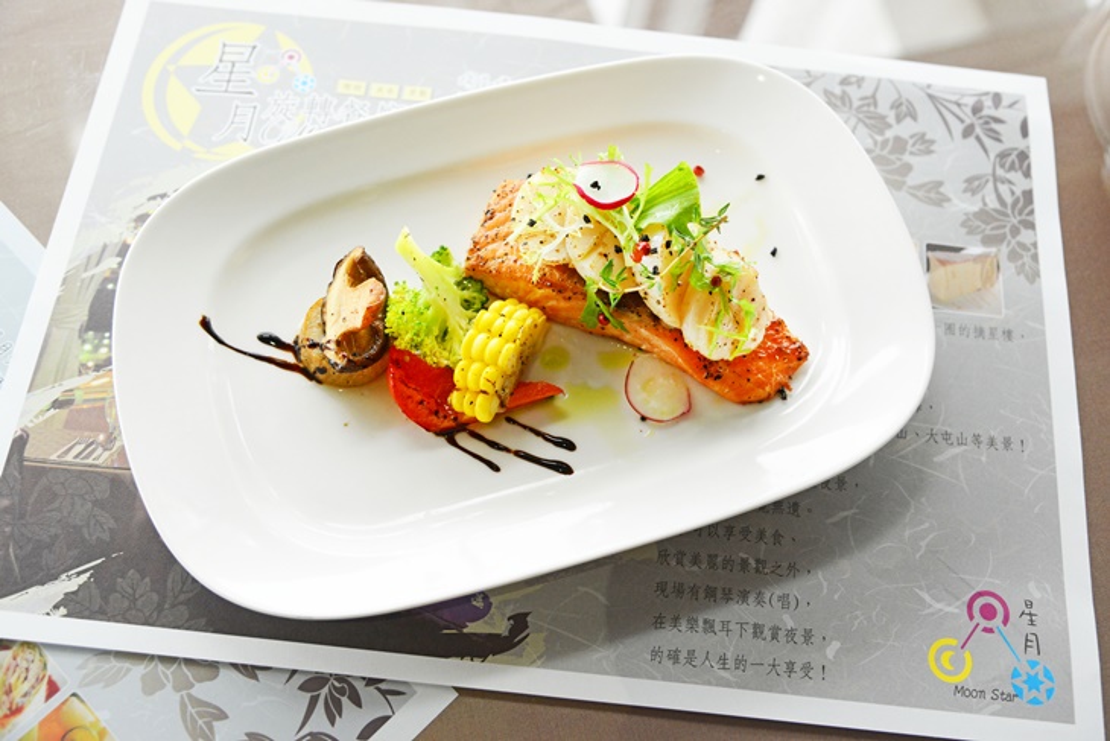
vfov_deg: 33.4
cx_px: 555
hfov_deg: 48.4
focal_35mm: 40
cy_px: 370
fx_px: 1233
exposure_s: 1/200
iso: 2200
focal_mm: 40
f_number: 4.5
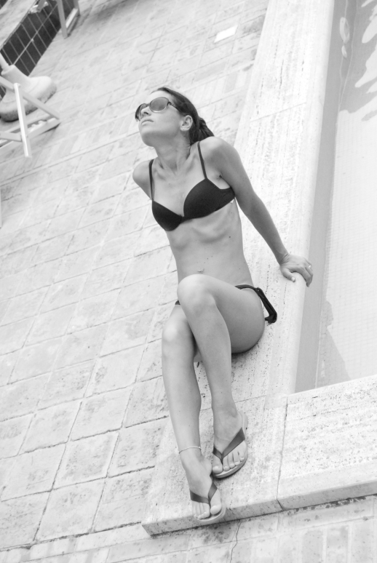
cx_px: 188
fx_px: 893
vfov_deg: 35.0
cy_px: 282
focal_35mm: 57
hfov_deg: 23.8
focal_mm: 38
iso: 1600
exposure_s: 1/640
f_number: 5.6
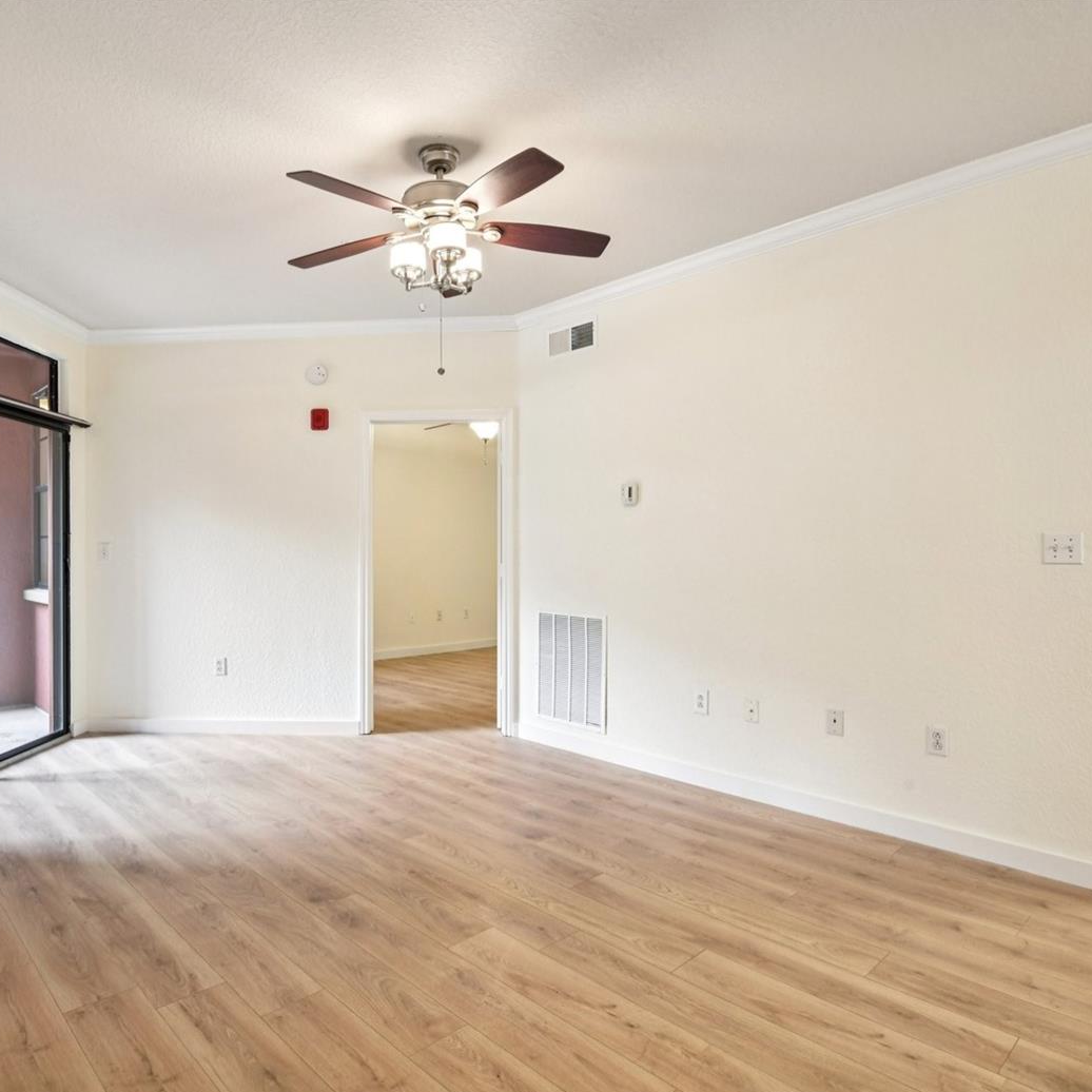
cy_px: 557
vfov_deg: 72.1
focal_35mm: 21
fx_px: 749
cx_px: 455
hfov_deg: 71.6
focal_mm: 16
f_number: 8
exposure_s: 1/10
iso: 400
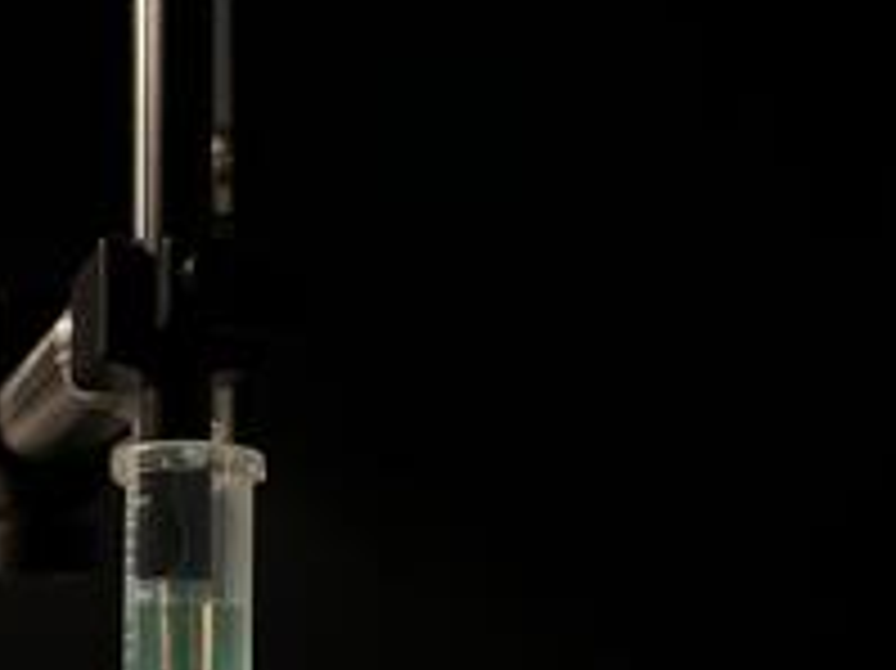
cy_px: 522
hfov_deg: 38.9
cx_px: 180
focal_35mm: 47
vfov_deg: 30.2
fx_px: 1216
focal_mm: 5.7
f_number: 1.5
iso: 3200
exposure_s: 1/15
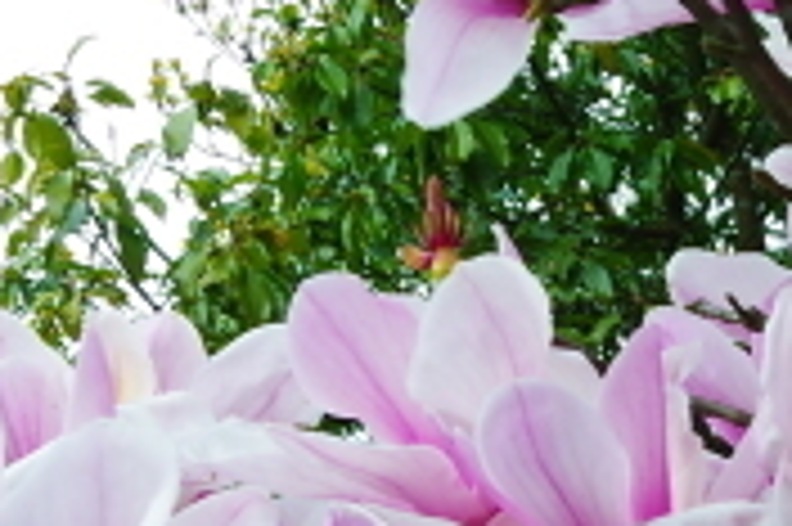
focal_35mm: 157
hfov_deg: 12.9
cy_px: 497
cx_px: 855
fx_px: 3451
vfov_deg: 8.7
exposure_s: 1/50
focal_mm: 18
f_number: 11
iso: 100
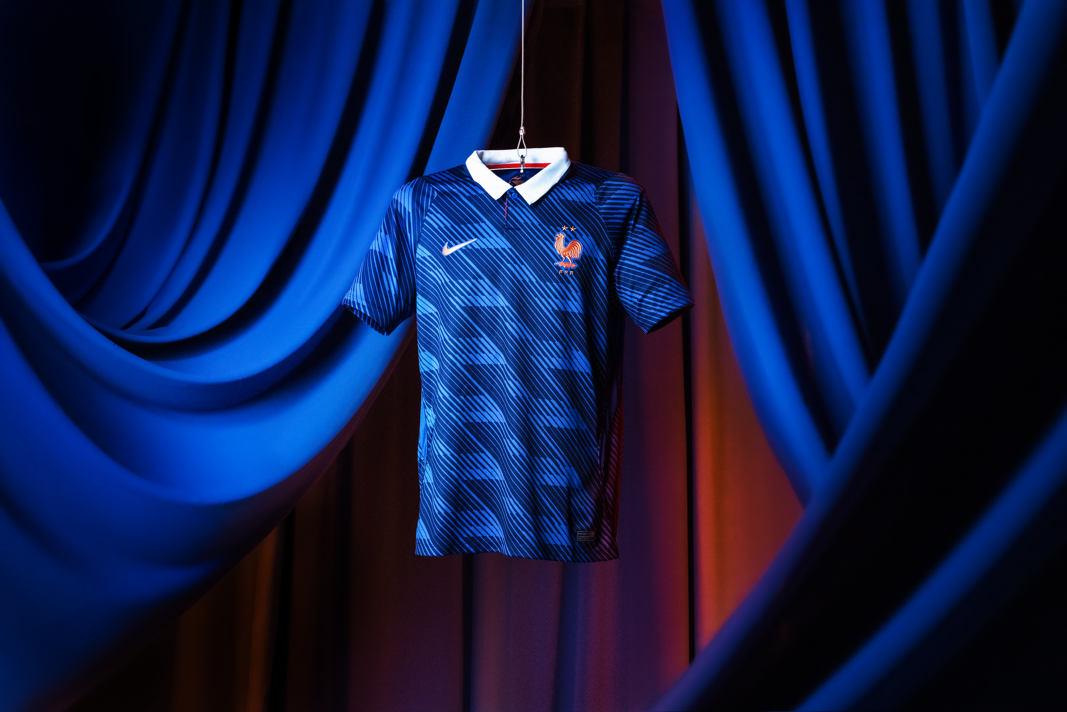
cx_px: 534
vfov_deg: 31.2
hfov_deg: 45.4
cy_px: 356
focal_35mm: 43
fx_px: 1274
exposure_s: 1/400
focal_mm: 43
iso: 3200
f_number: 7.1
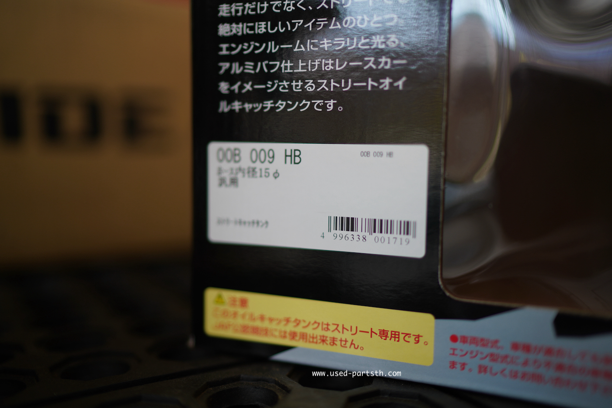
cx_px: 306
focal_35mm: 35
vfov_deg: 37.9
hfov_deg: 54.4
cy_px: 204
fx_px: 595
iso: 100
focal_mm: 35
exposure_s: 1/100
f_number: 1.4
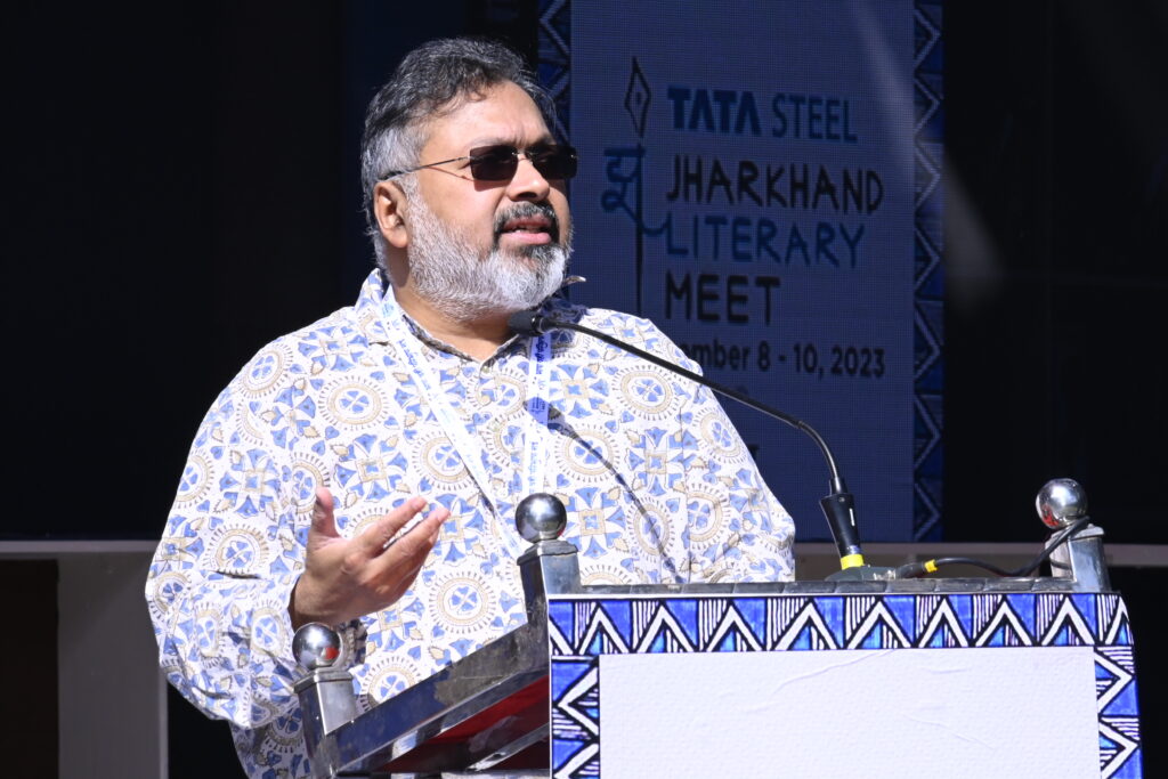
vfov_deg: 3.7
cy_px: 390
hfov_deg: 5.5
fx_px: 12168
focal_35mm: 375
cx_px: 584
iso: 320
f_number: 14
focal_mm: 250
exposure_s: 1/200
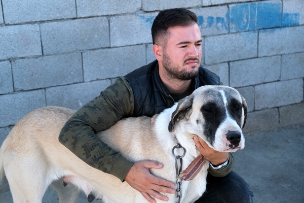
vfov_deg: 21.2
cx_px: 152
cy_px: 102
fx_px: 540
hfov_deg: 31.4
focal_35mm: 64
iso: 1600
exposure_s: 1/1800
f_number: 4
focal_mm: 42.5
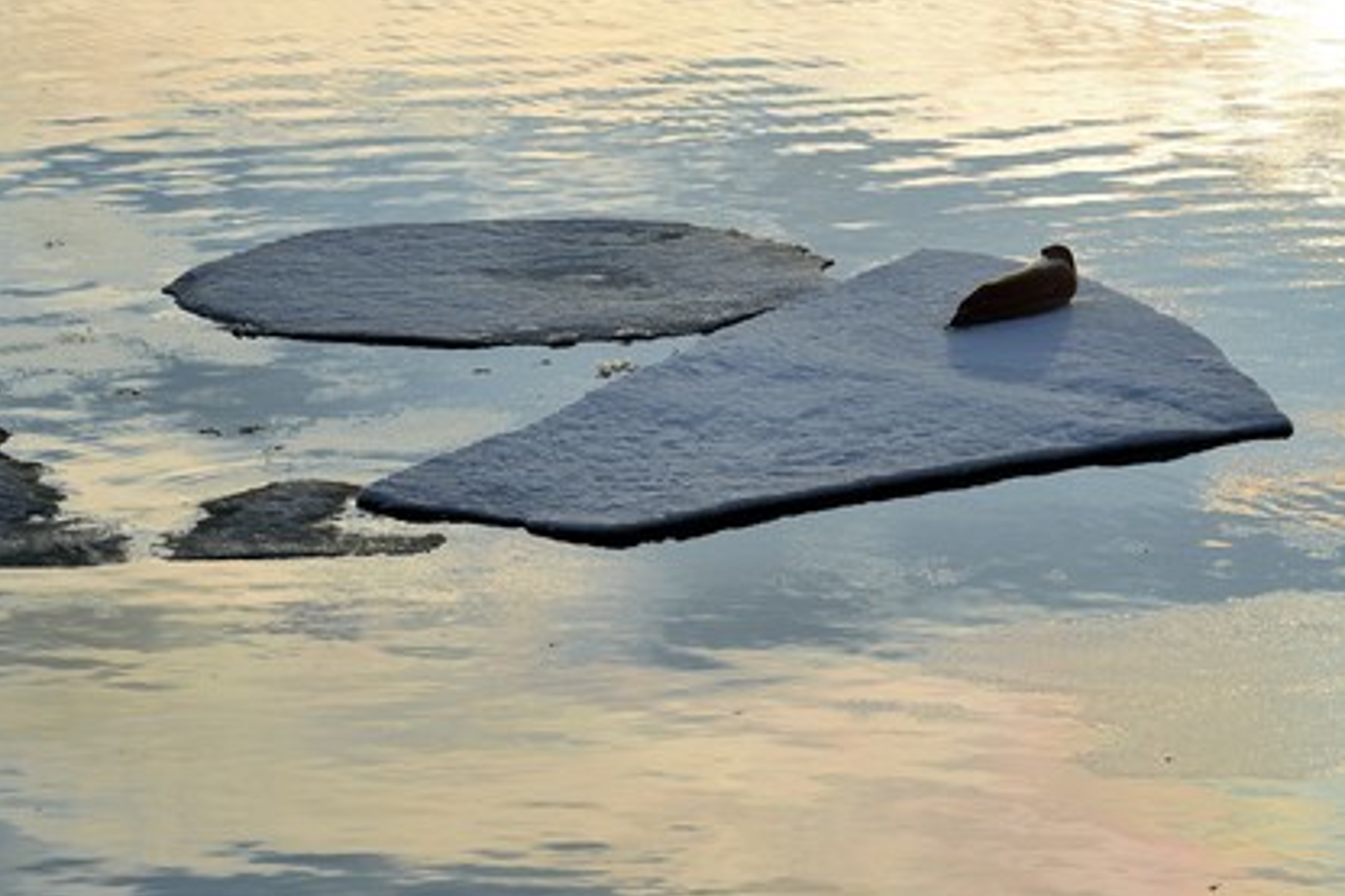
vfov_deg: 6.8
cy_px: 450
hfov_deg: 10.2
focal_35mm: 202
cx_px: 669
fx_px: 7544
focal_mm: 200
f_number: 10
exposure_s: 1/500
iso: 200
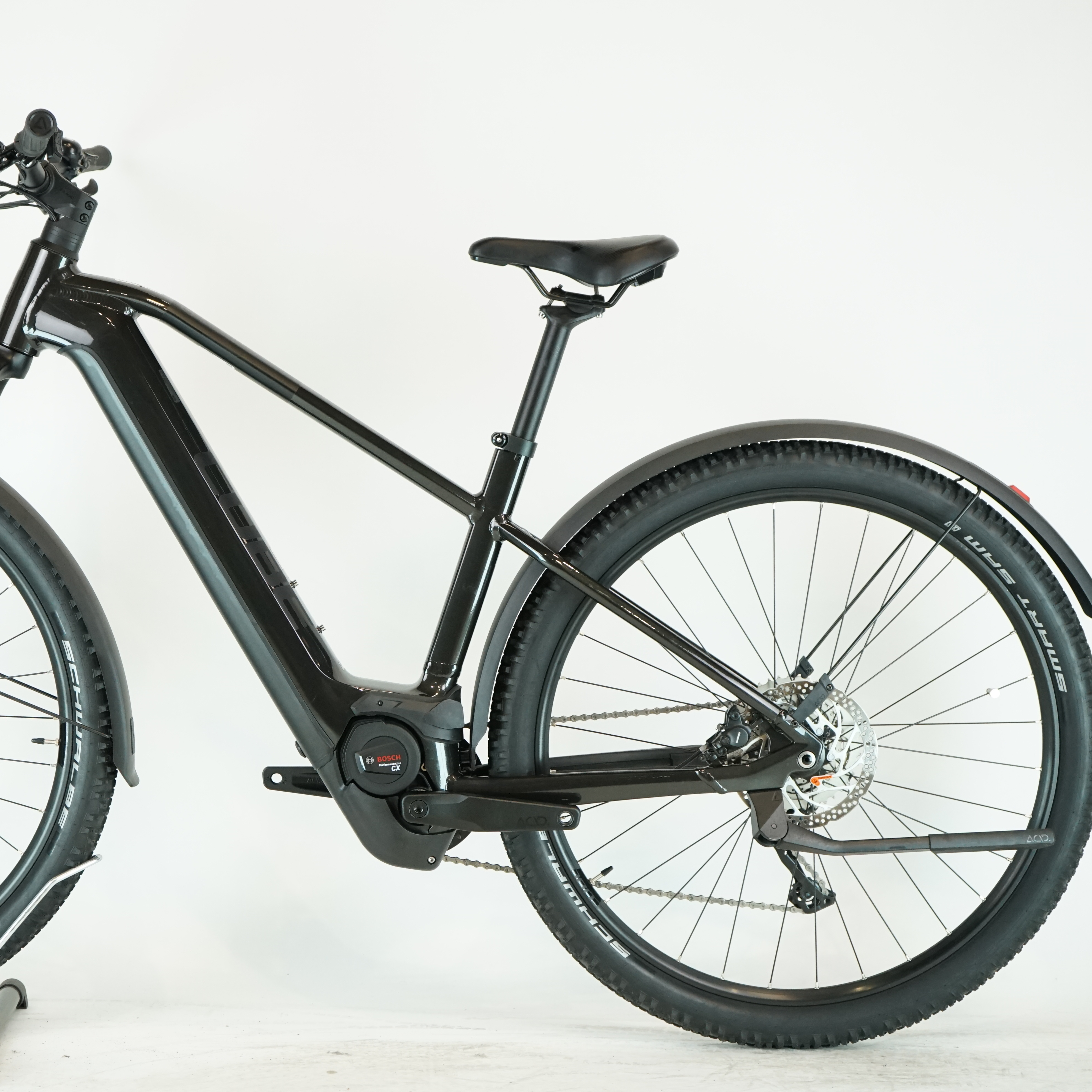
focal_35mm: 81
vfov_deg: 21.4
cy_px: 545
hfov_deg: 21.3
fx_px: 2891
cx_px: 320
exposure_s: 1/200
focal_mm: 63
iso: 1600
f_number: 5.6
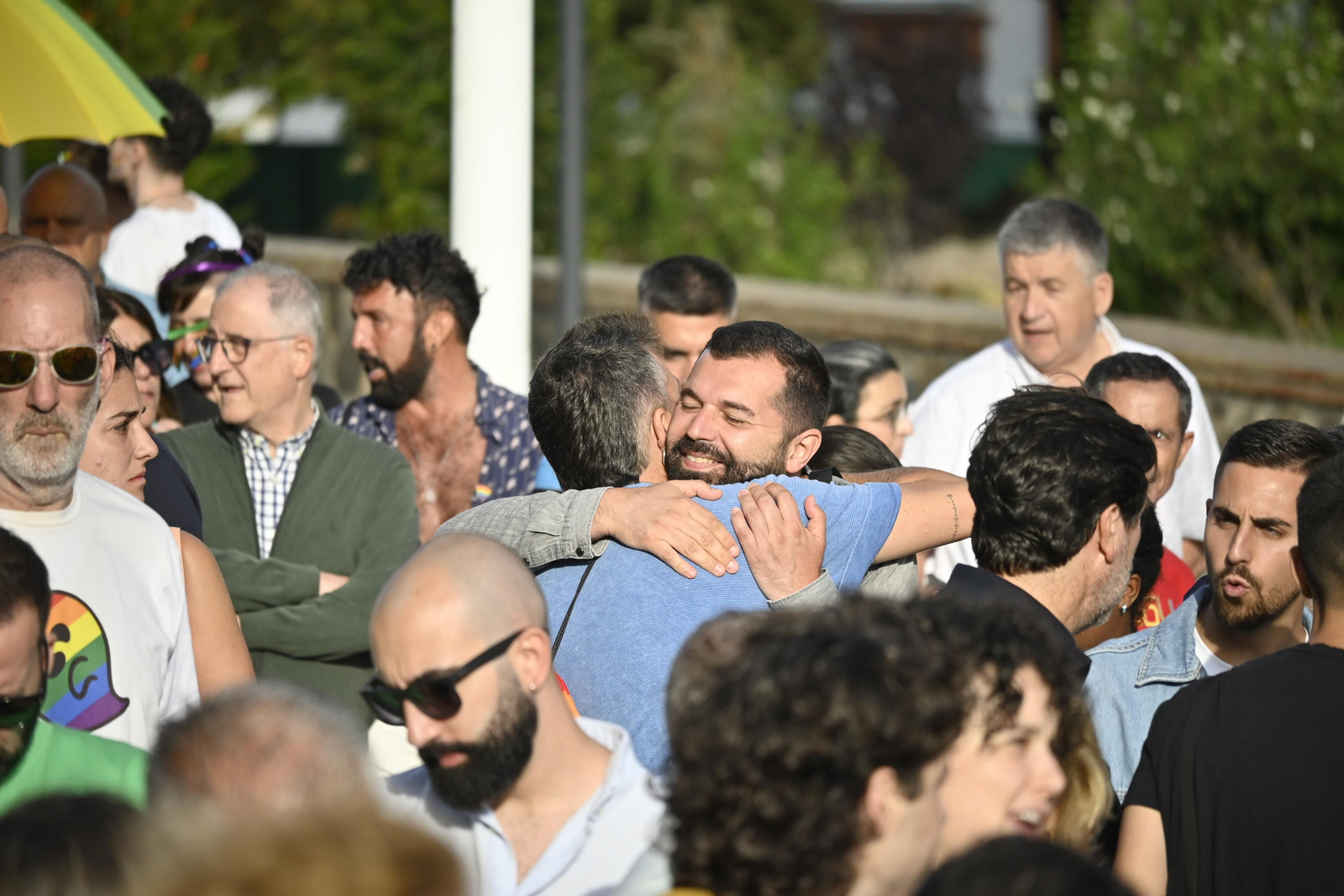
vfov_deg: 3.8
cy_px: 448
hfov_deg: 5.7
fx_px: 13436
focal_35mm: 360
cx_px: 672
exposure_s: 1/1000
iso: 320
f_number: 6.3
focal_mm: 240
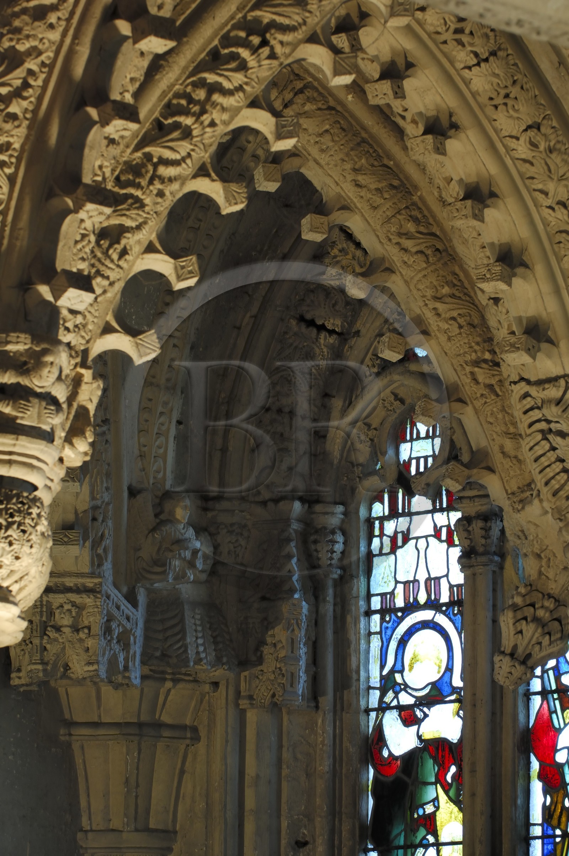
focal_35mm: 174
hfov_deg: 7.9
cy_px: 428
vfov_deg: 11.8
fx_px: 4136
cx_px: 284
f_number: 10
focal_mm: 116
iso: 100
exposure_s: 1.1
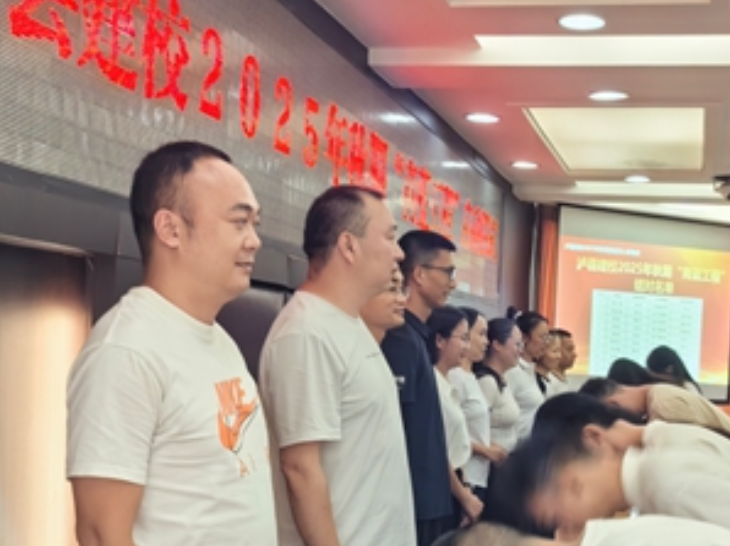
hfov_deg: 33.1
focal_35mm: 58
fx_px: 1222
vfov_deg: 24.9
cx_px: 446
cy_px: 416
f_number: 4
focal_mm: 5.72
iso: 160
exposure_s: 1/33.3
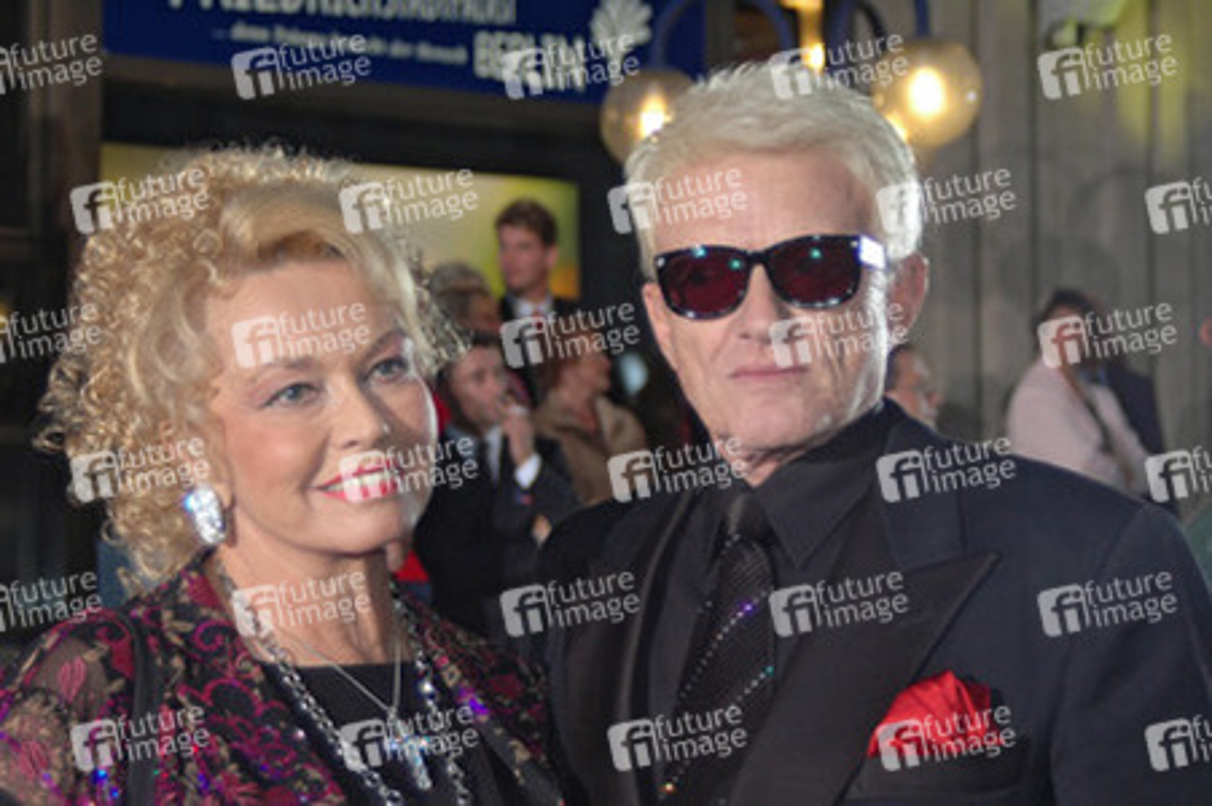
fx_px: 3129
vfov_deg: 14.7
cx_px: 606
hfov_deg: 21.9
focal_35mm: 93
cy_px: 403
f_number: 5
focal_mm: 62
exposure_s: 1/60
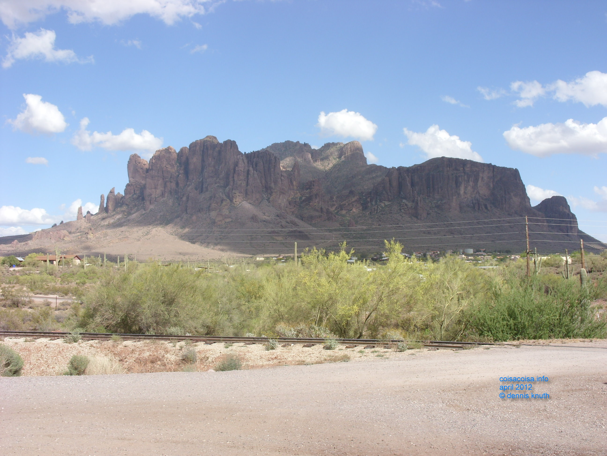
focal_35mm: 38
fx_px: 666
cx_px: 304
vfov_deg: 37.7
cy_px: 228
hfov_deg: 49.0
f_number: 4.9
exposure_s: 1/353
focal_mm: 6.3
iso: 50
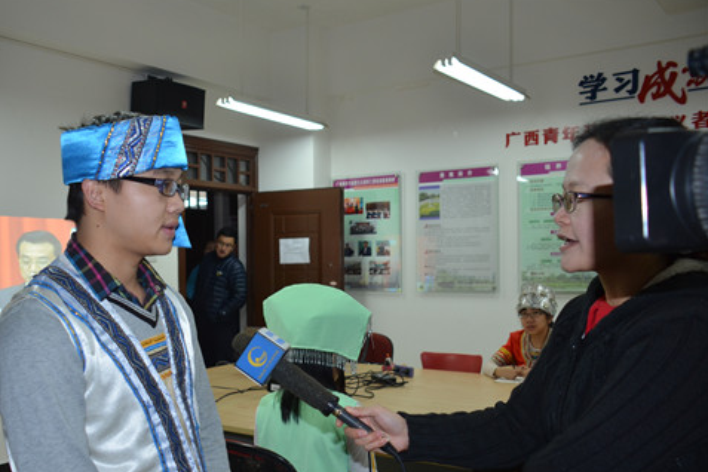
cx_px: 267
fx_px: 779
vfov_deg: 33.6
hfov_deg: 48.4
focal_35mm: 40
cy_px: 288
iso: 400
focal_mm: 21
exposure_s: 1/80
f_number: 3.8
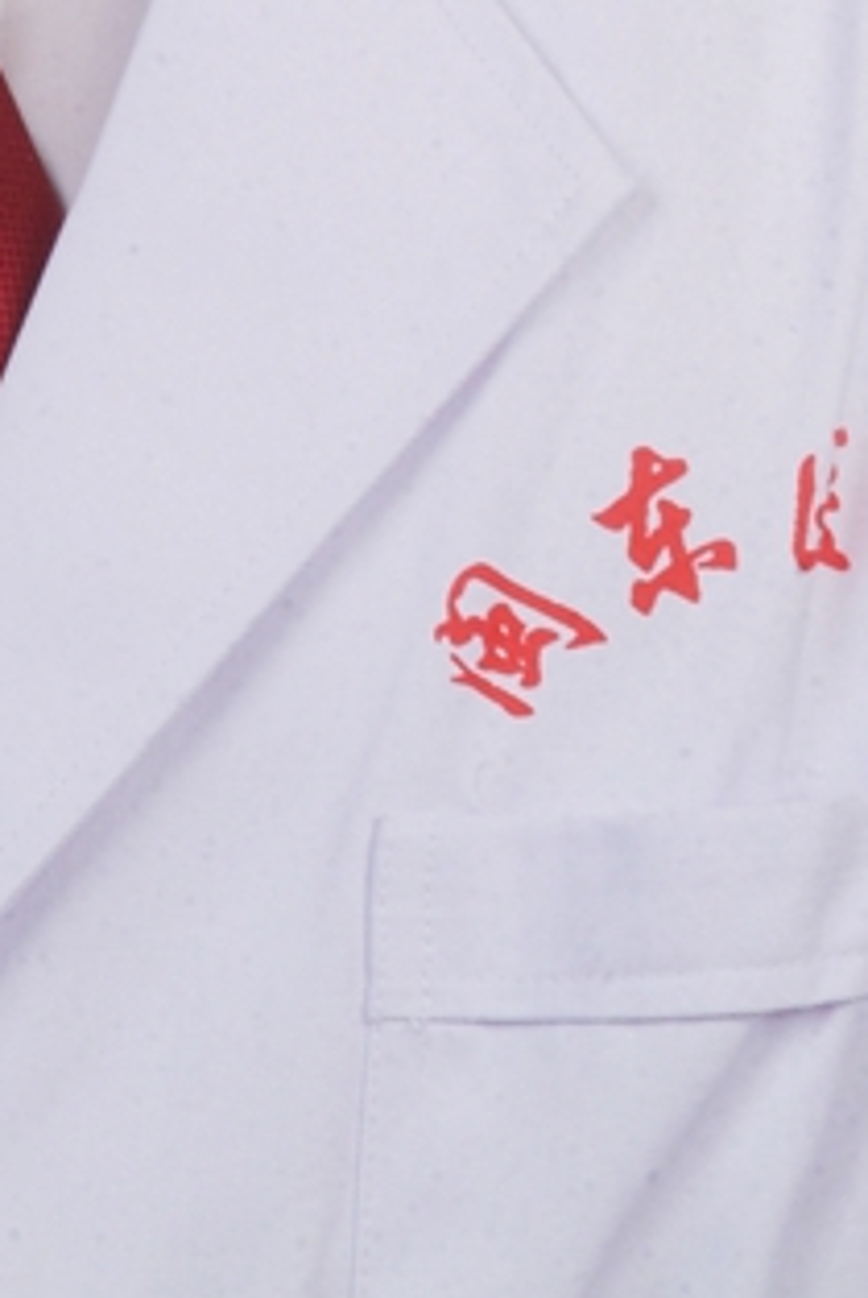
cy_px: -880
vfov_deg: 5.0
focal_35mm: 406
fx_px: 14650
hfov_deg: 3.4
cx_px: 29
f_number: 16
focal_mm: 80
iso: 100
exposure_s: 1/90
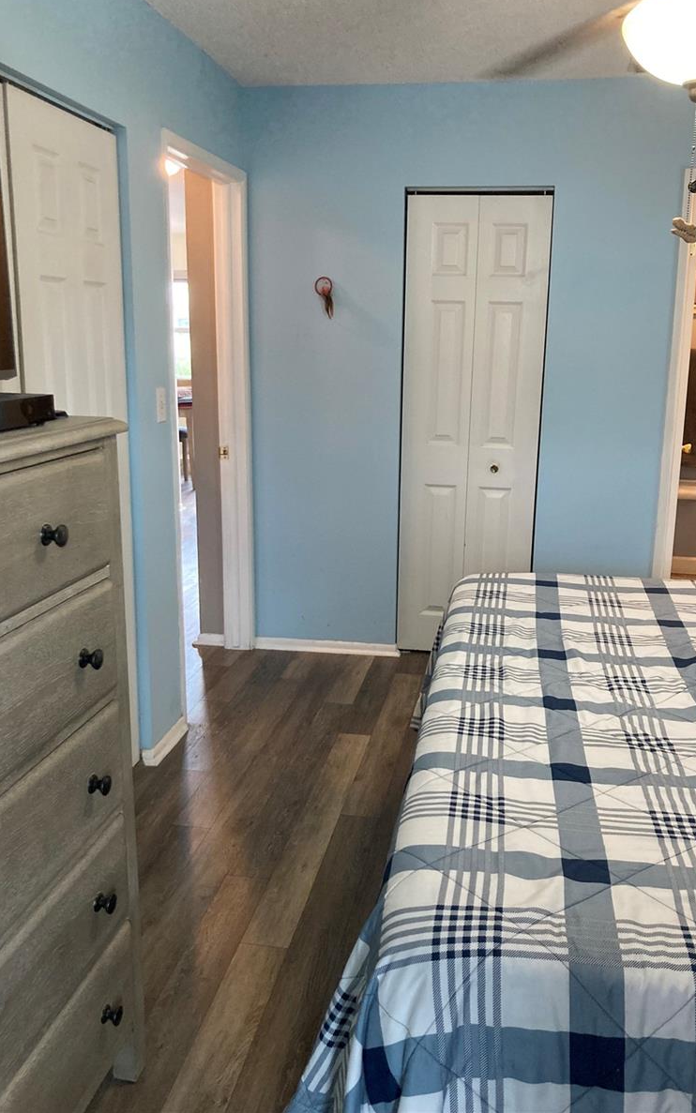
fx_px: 910
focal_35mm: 30
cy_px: 551
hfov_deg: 41.8
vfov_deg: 62.9
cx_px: 389
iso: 250
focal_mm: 3.99
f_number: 1.8
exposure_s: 1/60
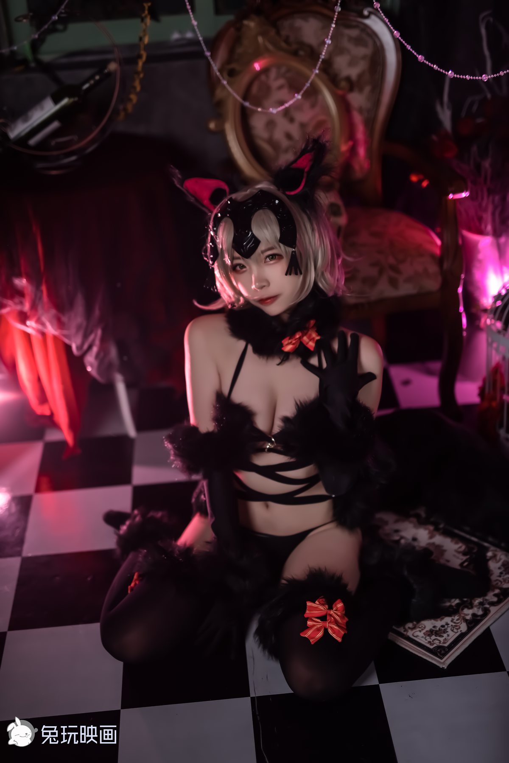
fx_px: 1060
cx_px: 254
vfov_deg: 39.6
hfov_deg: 27.0
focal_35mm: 50
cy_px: 382
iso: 100
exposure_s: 1/1000
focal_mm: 50
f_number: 1.4
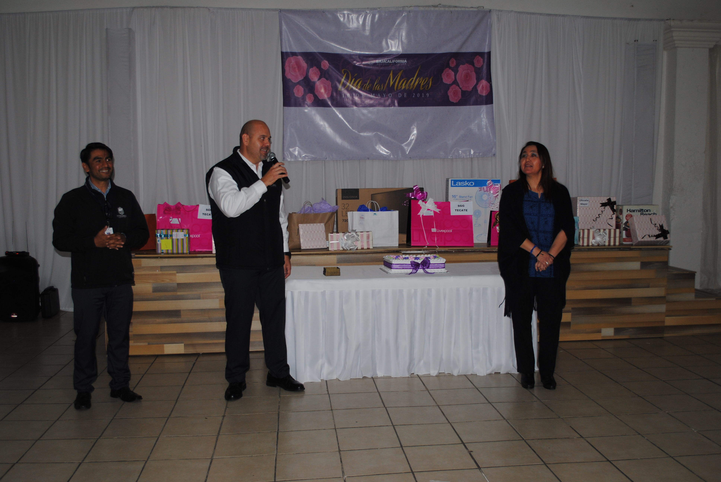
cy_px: 241
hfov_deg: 53.1
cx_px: 360
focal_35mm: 36
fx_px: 722
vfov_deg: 37.0
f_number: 4
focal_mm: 24
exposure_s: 1/60
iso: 200
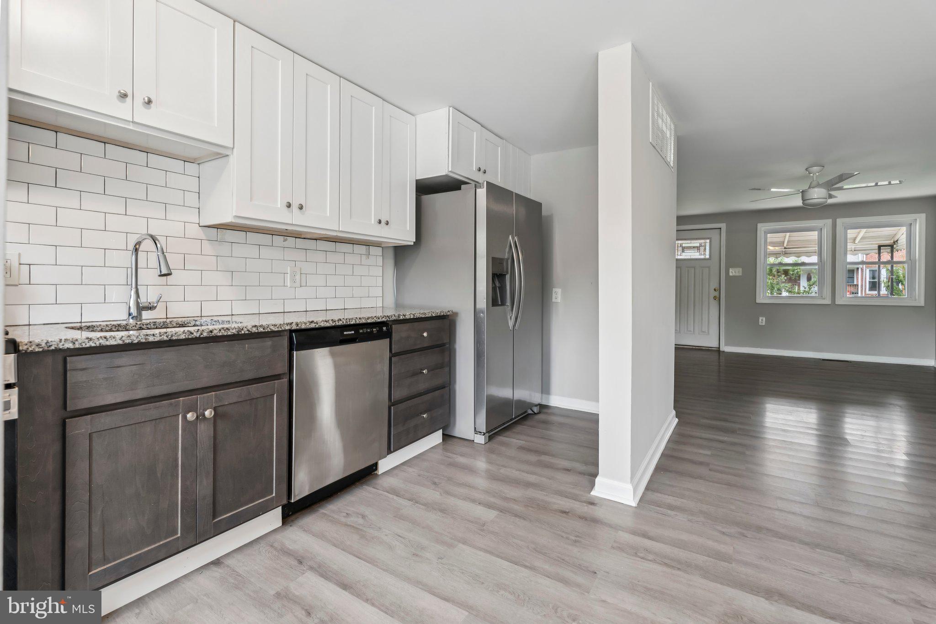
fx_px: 416
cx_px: 468
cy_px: 312
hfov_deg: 96.7
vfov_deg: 73.7
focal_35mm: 16
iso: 200
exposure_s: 1/10
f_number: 7.1
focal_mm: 16
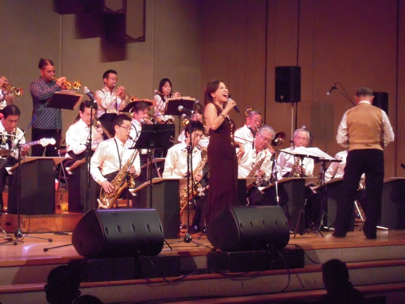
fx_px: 1310
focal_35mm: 112
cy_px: 152
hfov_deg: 17.6
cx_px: 202
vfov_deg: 13.2
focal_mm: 20
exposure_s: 1/40
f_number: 5.8
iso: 1600
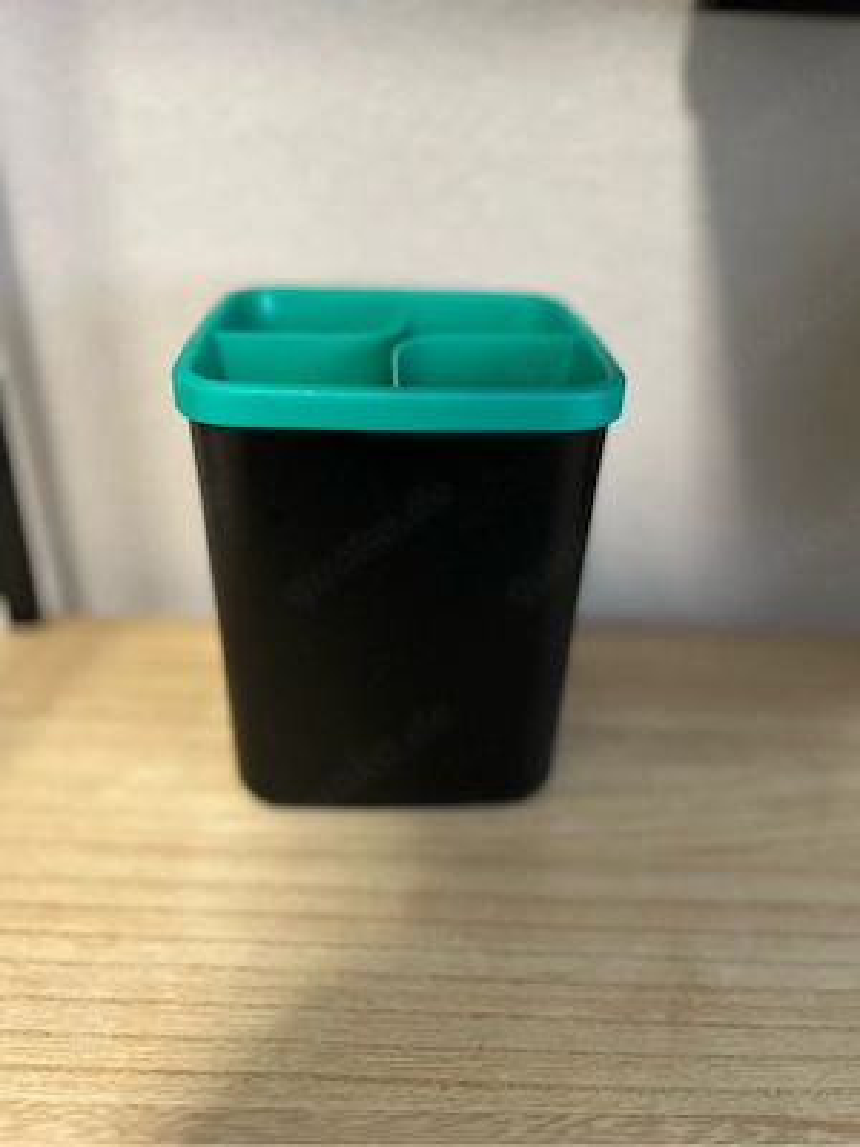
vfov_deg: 67.3
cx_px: 430
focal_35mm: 26
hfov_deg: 53.1
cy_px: 574
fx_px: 861
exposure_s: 1/50
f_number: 1.5
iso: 320
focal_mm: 5.7
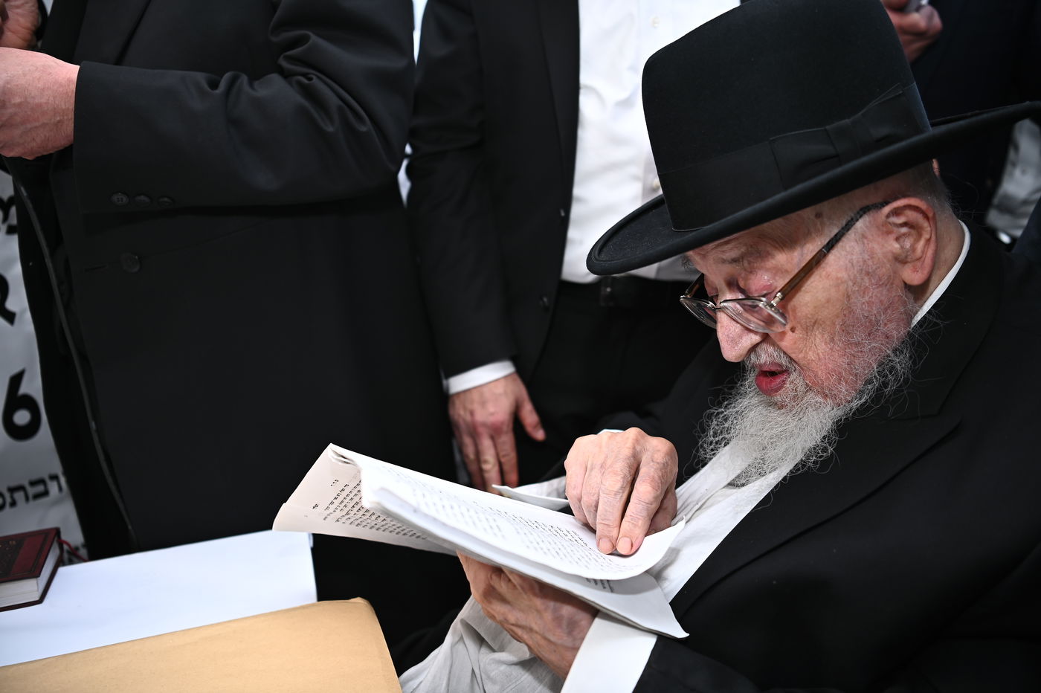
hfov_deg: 58.7
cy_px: 346
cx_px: 520
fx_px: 925
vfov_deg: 41.1
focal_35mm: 32
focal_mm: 32
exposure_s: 1/200
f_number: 2.8
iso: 160
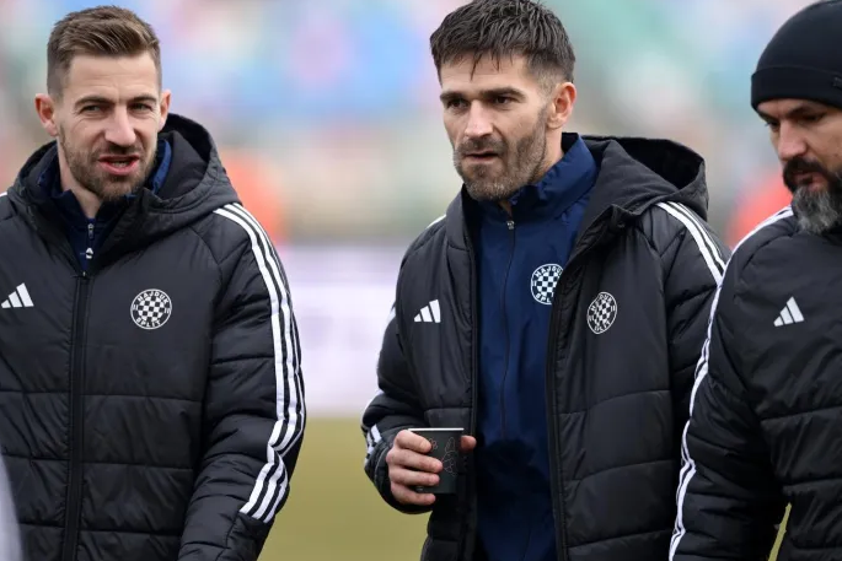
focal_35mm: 444
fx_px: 10386
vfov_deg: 3.1
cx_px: 439
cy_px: 267
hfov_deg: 4.6
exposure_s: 1/1000
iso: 500
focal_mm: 400
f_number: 2.8
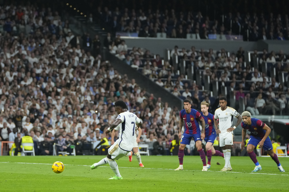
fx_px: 1188
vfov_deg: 9.3
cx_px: 144
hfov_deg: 13.9
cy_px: 96
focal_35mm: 148
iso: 2500
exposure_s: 1/2000
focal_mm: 148
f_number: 2.8
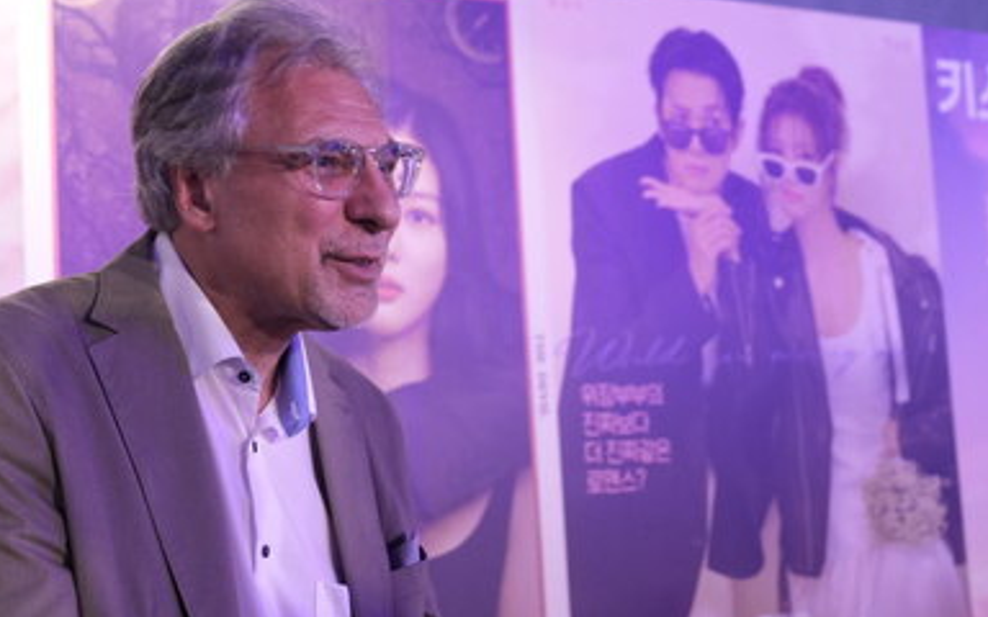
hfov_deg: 33.4
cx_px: 262
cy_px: 298
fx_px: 1616
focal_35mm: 60
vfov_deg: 21.6
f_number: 4
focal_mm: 36
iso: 2000
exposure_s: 1/40
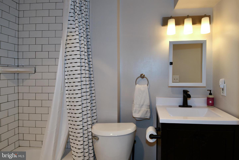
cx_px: 120
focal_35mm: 18
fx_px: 119
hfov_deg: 90.0
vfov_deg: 67.4
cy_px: 80
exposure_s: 1/100
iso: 200
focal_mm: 12
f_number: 5
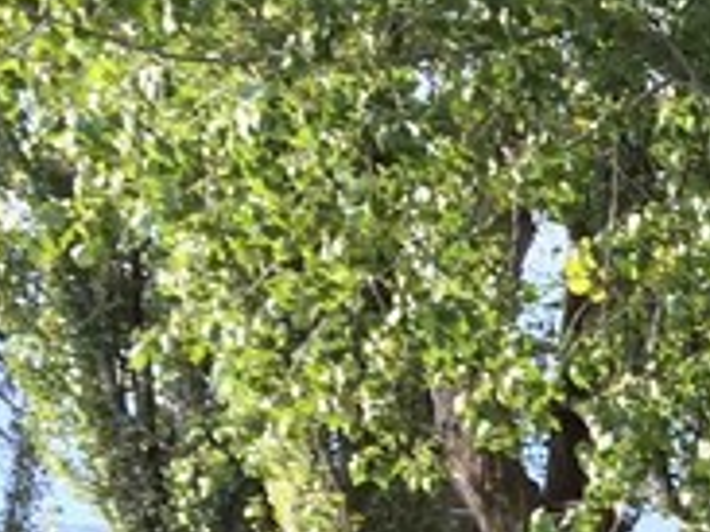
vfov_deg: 8.6
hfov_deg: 10.6
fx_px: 3321
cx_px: 1672
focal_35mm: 162
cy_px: 1126
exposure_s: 1/120
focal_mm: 4.15
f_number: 2.2
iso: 25
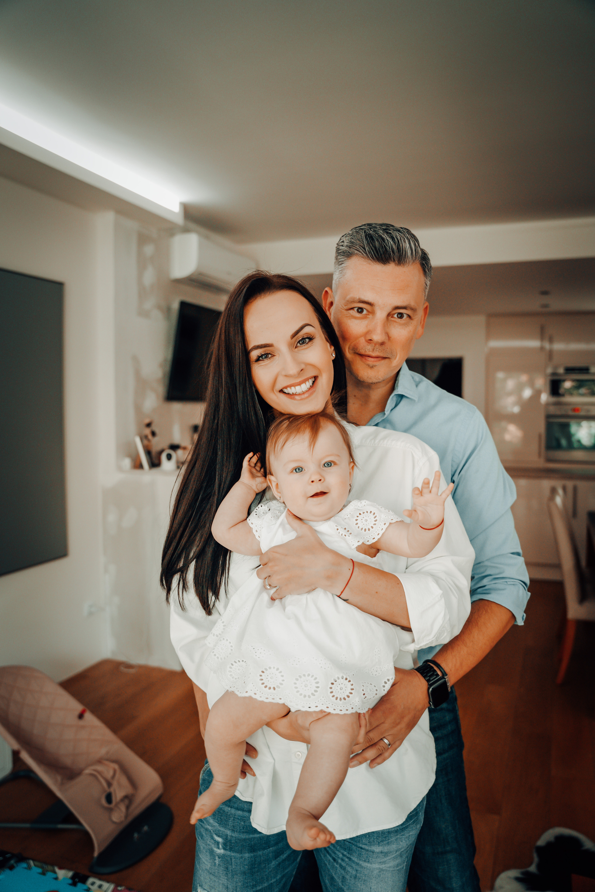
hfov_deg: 46.0
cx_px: 298
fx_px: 701
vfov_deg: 64.9
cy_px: 446
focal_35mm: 28
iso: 1250
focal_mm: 28.3
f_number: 2.8
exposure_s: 1/160
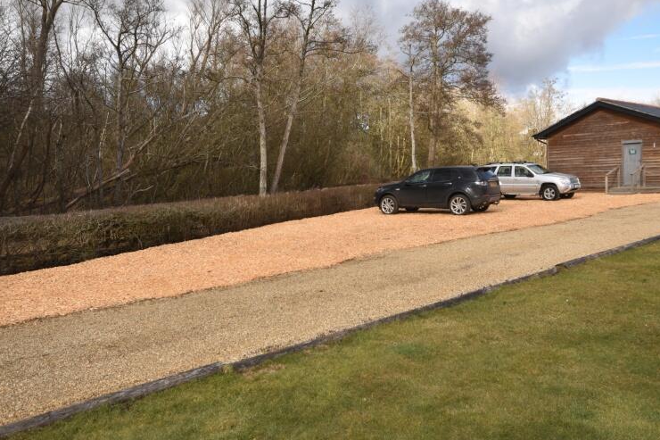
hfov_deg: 63.7
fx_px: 532
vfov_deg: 44.9
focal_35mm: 29
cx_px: 342
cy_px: 201
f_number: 7.1
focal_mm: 14
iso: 100
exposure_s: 1/200
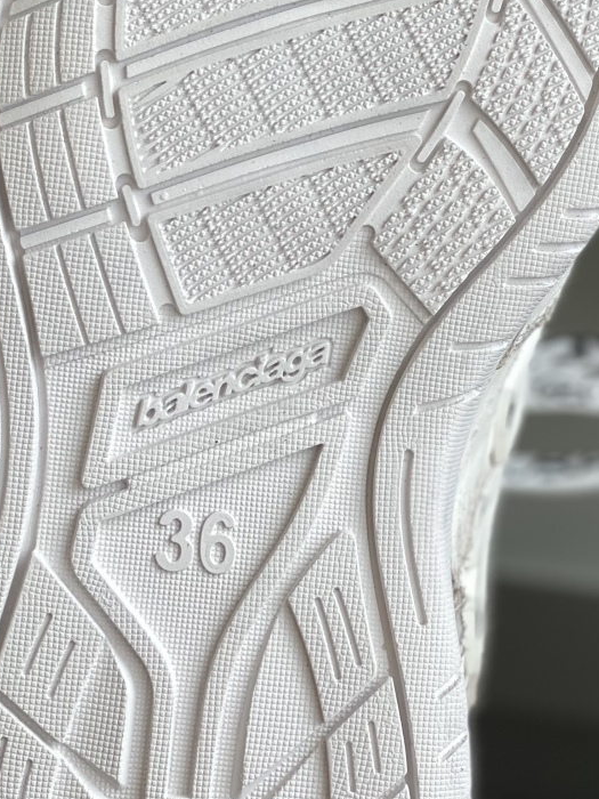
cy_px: 113
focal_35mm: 107
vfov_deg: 18.1
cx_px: 437
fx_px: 2469
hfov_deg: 13.8
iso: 20
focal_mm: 6
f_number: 2
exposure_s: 1/361
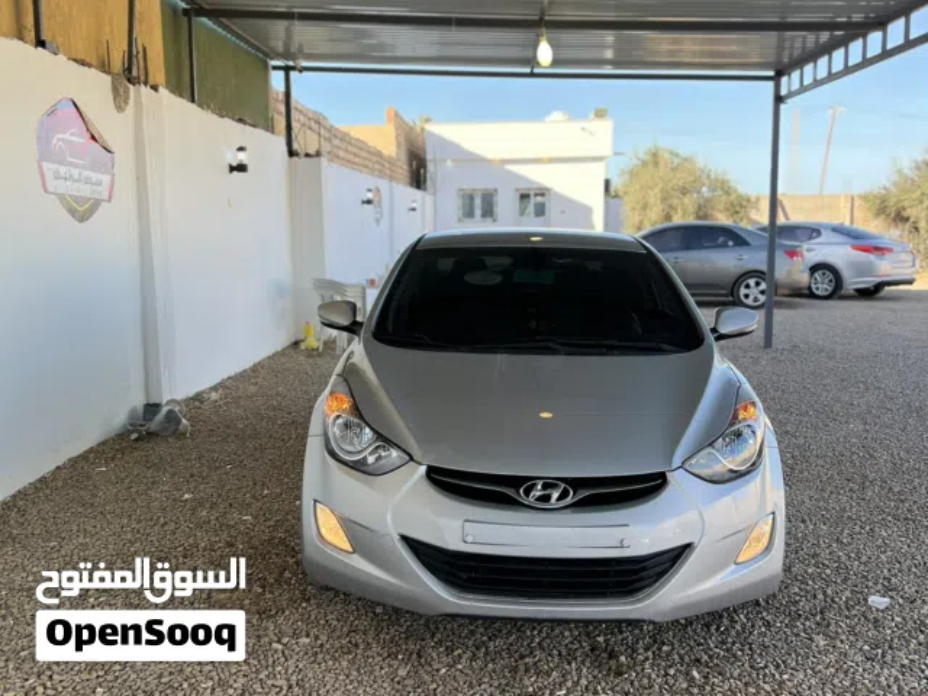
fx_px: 697
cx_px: 464
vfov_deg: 53.1
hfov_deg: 67.3
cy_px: 348
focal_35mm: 26
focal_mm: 5.7
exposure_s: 1/683
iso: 50
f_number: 1.5
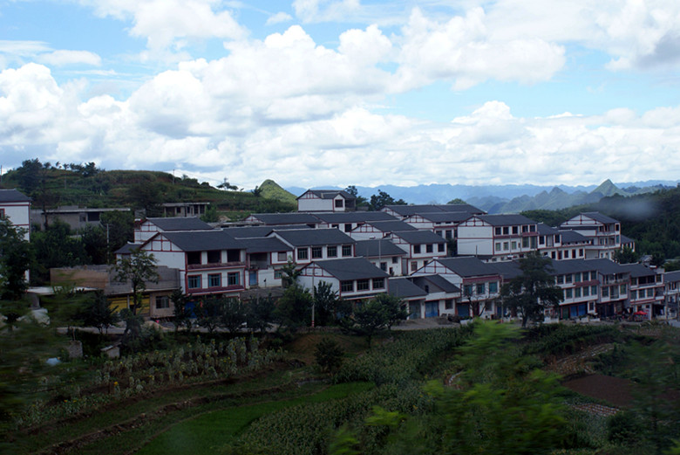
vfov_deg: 25.8
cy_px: 228
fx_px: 992
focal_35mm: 52
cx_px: 340
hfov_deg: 37.8
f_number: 9
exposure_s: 1/250
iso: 200
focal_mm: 35
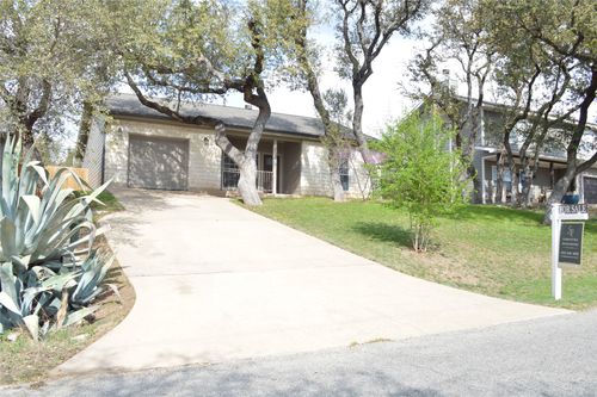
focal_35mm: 30
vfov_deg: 43.6
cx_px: 298
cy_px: 198
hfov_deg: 61.9
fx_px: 497
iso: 400
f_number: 8
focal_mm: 20
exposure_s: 1/320
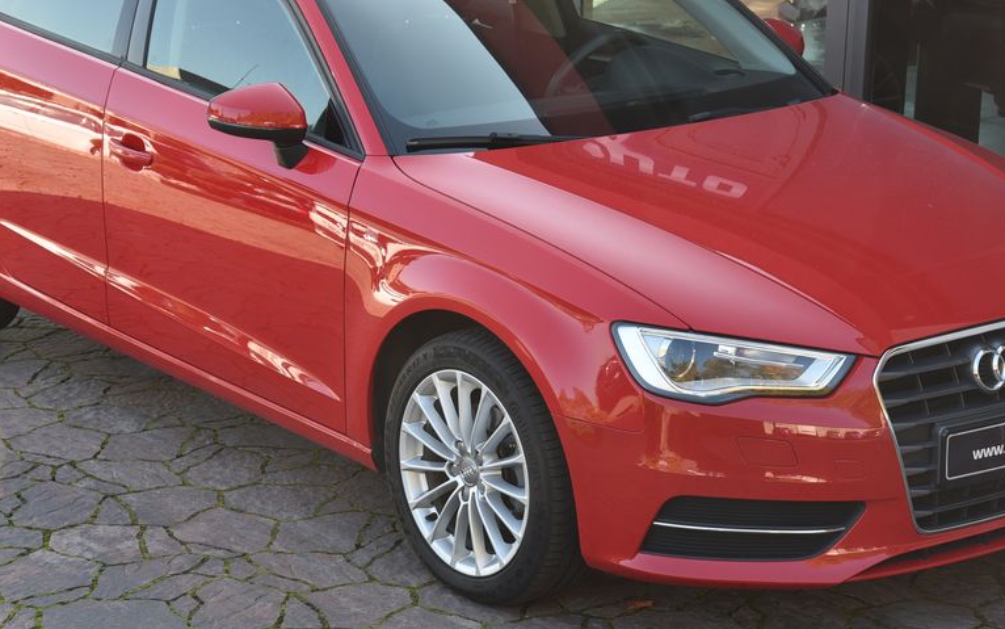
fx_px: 2465
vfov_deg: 14.5
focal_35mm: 90
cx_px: 497
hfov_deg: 23.0
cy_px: 226
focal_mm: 66
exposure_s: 1/200
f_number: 7.1
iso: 500
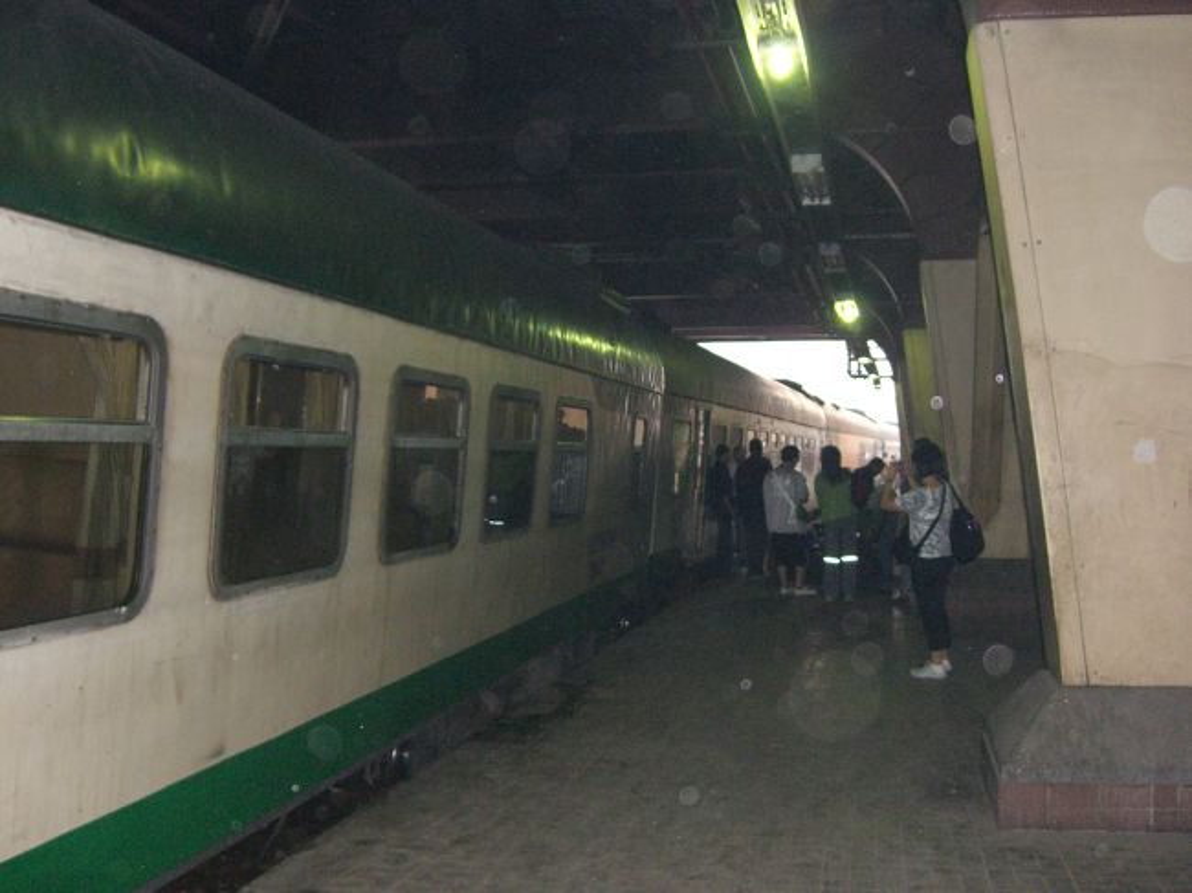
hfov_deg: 49.0
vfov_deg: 37.7
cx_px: 596
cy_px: 446
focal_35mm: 38
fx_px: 1308
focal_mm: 7.9
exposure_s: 1/60
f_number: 2.8
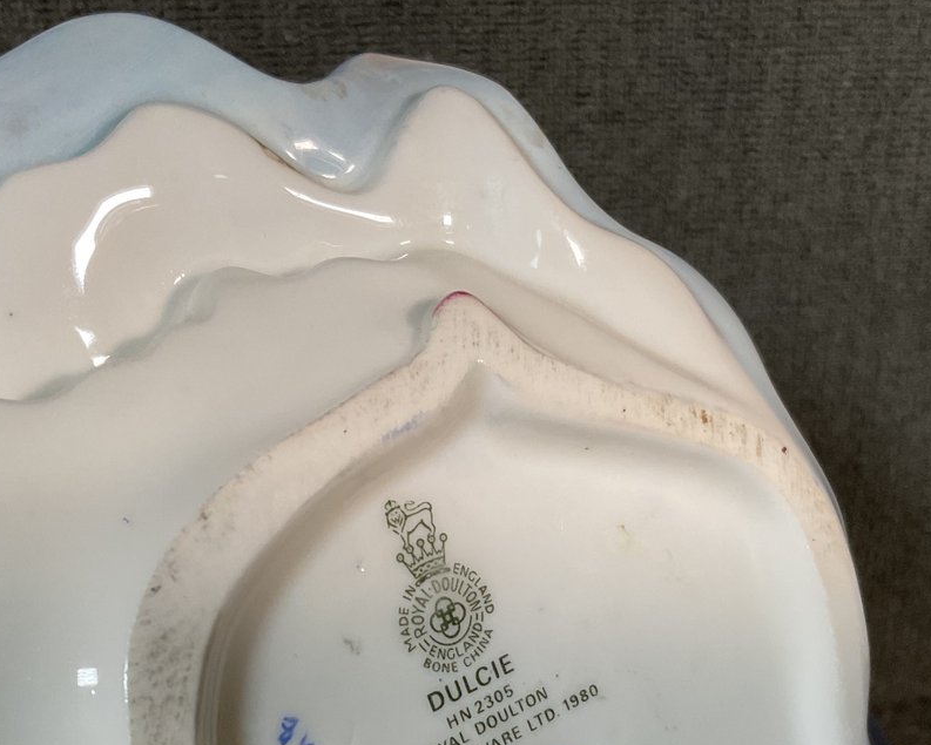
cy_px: 597
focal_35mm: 54
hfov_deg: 34.7
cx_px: 536
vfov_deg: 27.6
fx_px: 1488
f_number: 1.8
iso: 64
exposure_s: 1/120
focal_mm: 3
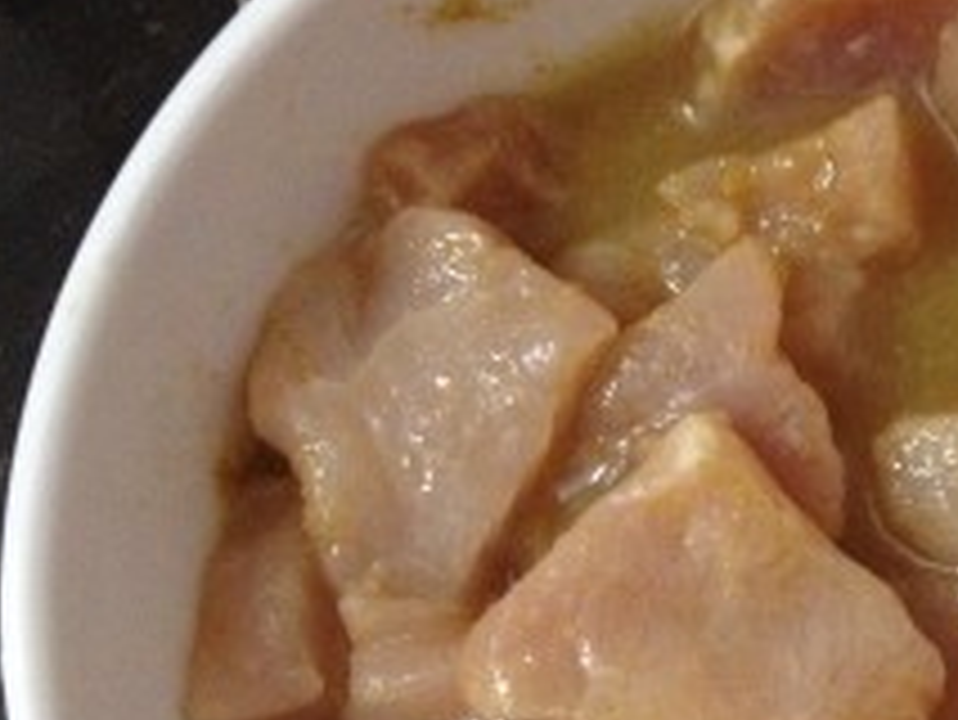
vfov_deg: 17.9
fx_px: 2271
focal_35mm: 82
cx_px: 994
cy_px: 578
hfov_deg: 22.7
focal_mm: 4.28
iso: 320
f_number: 2.4
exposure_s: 1/20
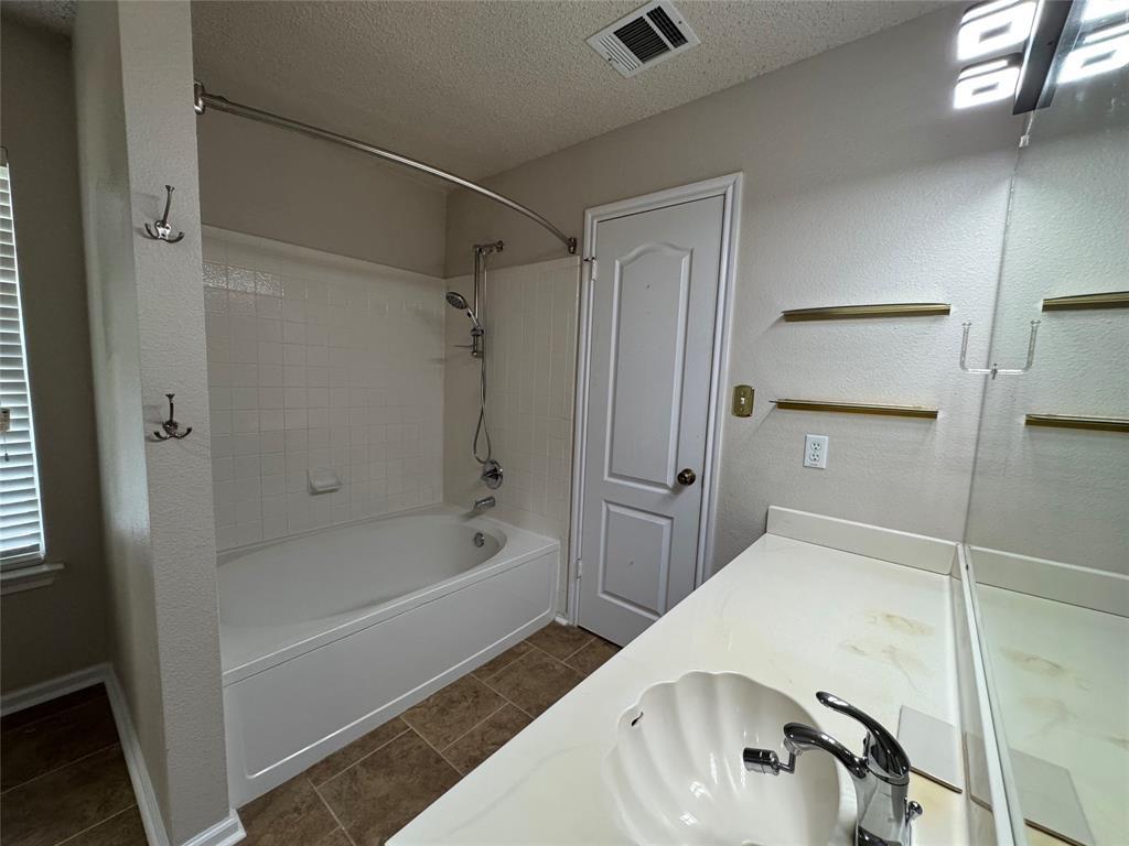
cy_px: 423
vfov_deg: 85.7
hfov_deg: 102.1
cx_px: 564
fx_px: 457
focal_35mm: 14
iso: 250
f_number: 2.2
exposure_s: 1/120
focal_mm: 2.22
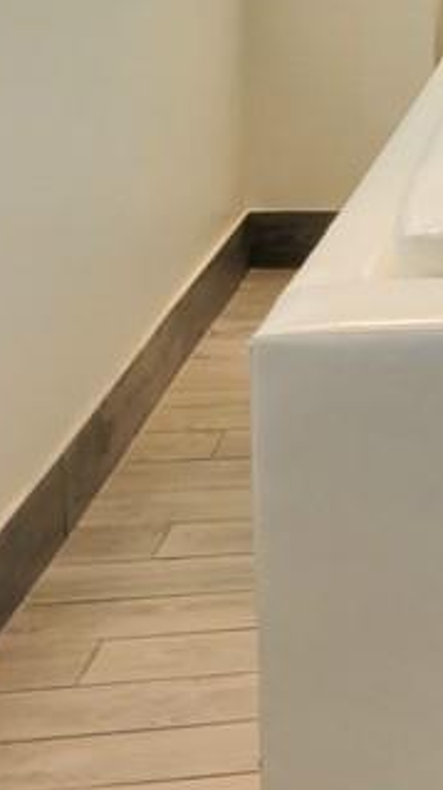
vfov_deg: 22.8
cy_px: 57
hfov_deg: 10.4
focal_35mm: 91
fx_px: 1904
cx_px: 1240
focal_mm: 5.4
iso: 80
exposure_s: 1/120
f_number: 1.8
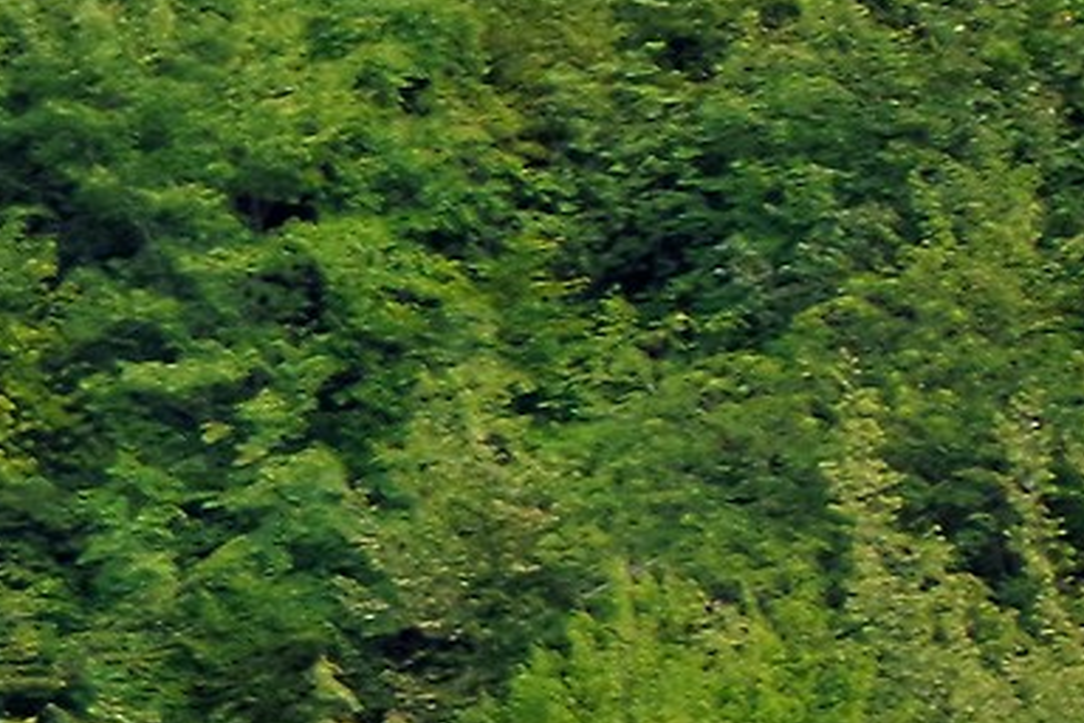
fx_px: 38061
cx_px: -2233
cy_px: 546
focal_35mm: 1264
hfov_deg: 1.6
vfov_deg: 1.1
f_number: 3.5
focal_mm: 135
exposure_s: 1/3200
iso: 800
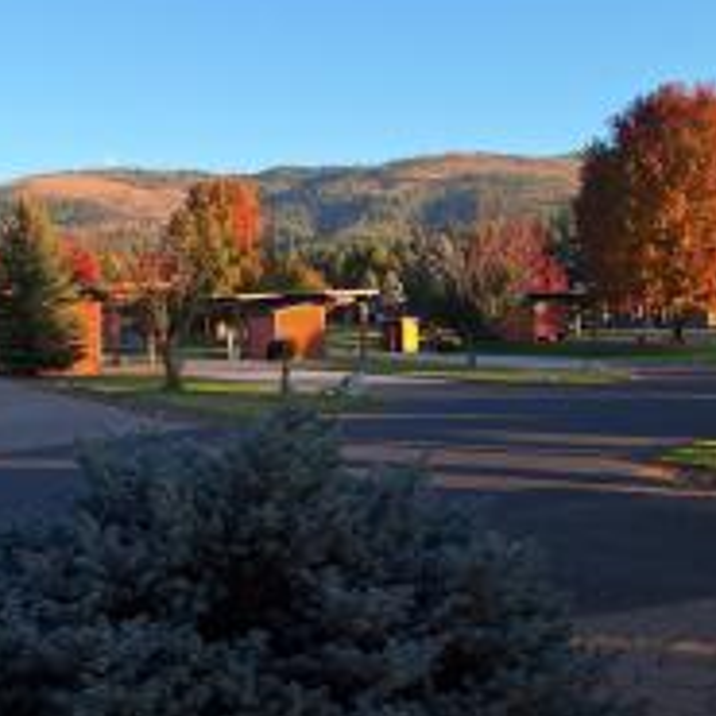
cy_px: 337
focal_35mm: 44
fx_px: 1030
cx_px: 228
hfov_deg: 37.8
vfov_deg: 38.3
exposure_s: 1/831
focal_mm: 5.54
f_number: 1.8
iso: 40
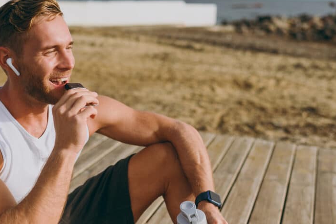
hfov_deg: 38.7
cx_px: 133
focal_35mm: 51
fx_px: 476
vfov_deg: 26.5
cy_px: 127
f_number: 2.8
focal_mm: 35
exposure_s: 1/4000
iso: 200
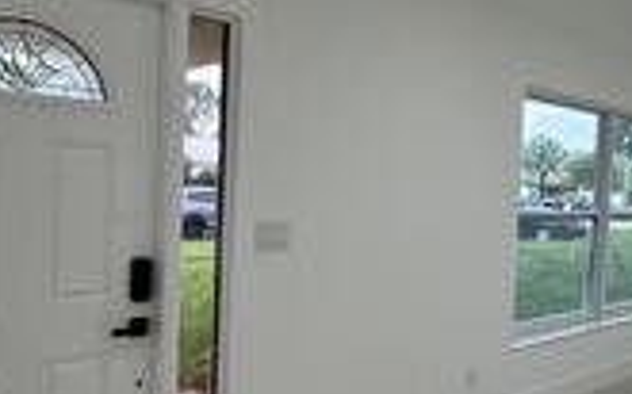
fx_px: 620
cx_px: 349
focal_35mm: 36
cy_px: 203
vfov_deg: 35.3
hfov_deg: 53.9
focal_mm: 2.22
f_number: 2.2
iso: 64
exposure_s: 1/136
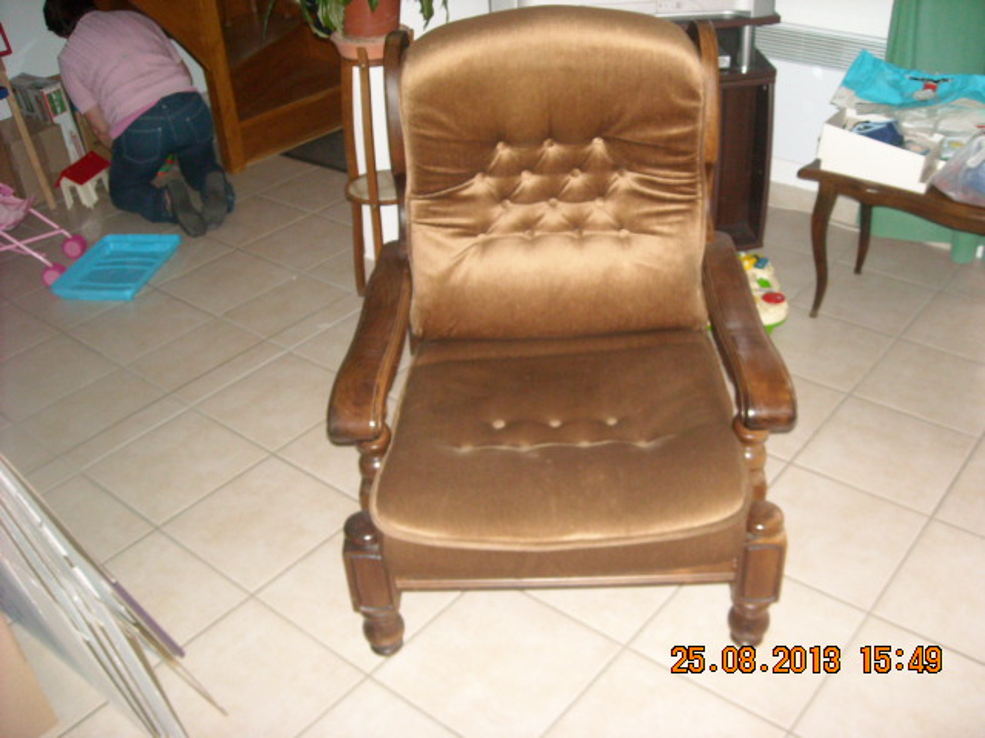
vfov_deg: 40.7
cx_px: 492
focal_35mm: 35
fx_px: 996
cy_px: 369
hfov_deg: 52.6
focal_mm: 5.7
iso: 417
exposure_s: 1/60
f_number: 2.8
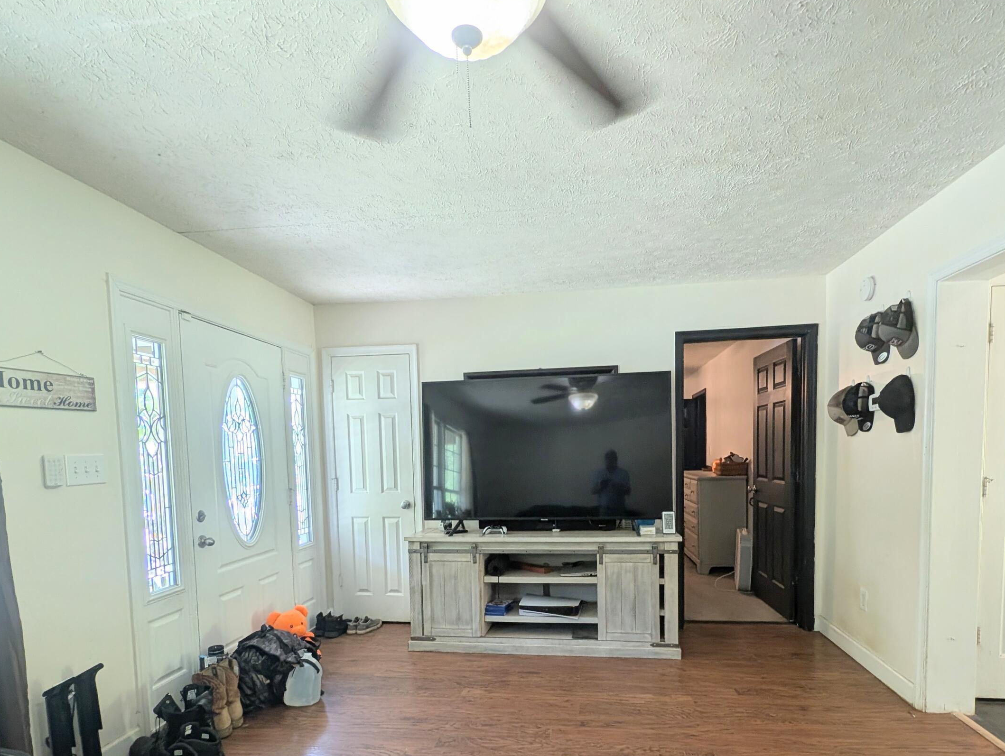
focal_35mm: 17
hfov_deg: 90.9
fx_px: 494
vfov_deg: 73.0
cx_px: 524
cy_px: 491
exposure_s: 1/60
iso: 70
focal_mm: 2.23
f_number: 1.95
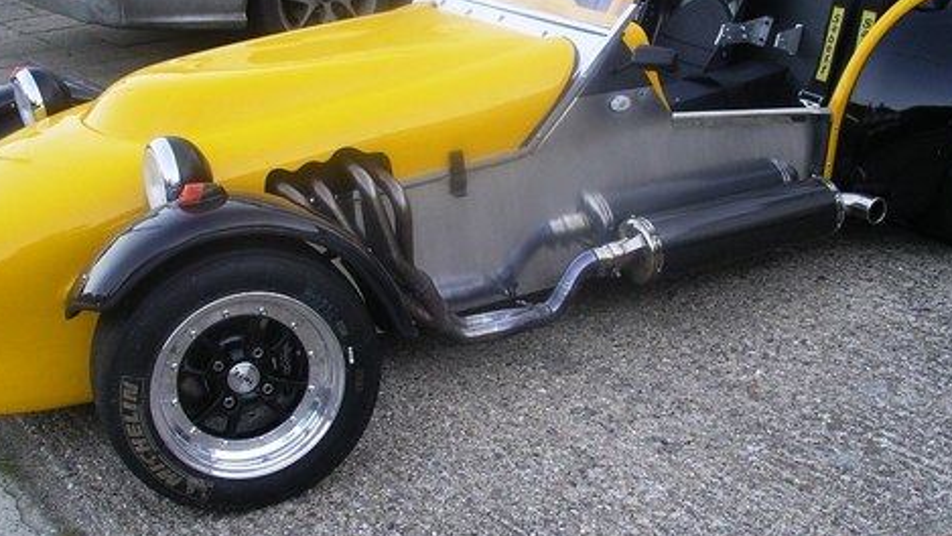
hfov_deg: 37.8
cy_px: 209
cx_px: 524
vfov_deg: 21.8
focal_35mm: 55
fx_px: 1389
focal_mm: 7.8
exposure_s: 1/40
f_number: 2.8
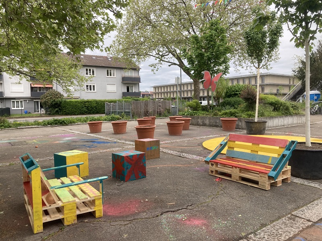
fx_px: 260
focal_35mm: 28
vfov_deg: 49.7
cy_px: 120
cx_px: 161
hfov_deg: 63.4
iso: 20
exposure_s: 1/382
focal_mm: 3.99
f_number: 1.8
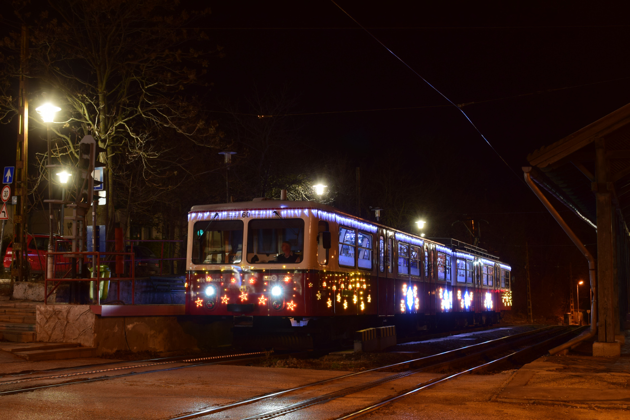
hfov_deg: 38.9
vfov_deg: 26.5
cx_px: 315
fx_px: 893
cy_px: 210
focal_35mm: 51
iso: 200
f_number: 6.3
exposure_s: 1.3
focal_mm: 34
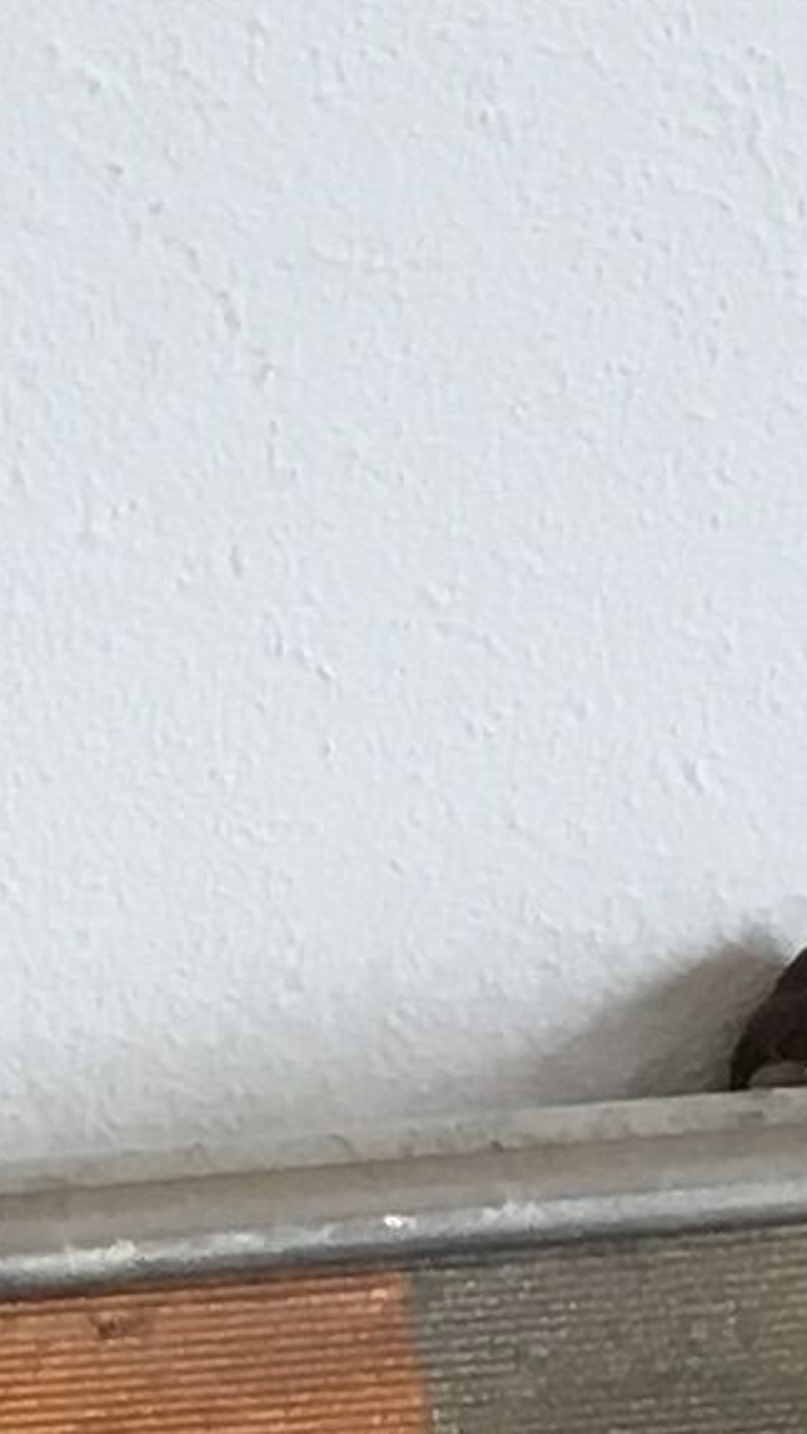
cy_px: 4046
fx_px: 8407
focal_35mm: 221
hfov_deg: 5.3
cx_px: -1290
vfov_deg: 8.4
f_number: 2.2
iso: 64
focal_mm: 4.15
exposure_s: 1/33
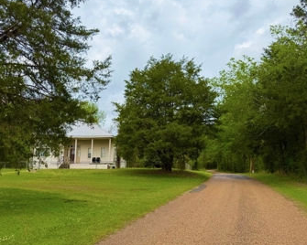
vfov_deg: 51.5
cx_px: 147
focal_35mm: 28
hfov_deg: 62.2
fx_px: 254
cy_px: 131
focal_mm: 6.76
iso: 100
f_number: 1.78
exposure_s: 1/5319
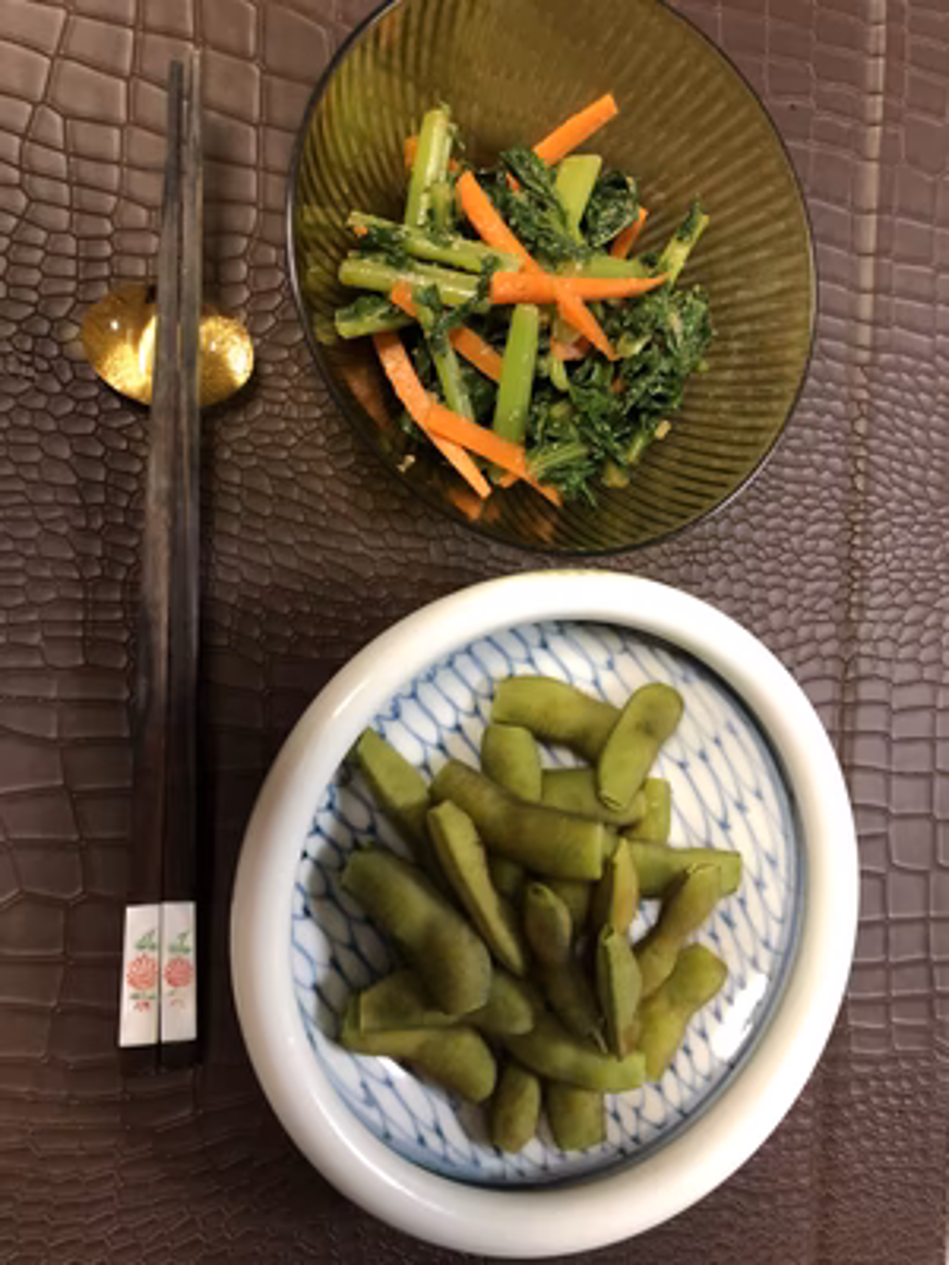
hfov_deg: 49.7
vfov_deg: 63.4
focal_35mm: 28
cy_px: 632
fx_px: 1023
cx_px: 474
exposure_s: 1/50
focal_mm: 3.99
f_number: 1.8
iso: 320
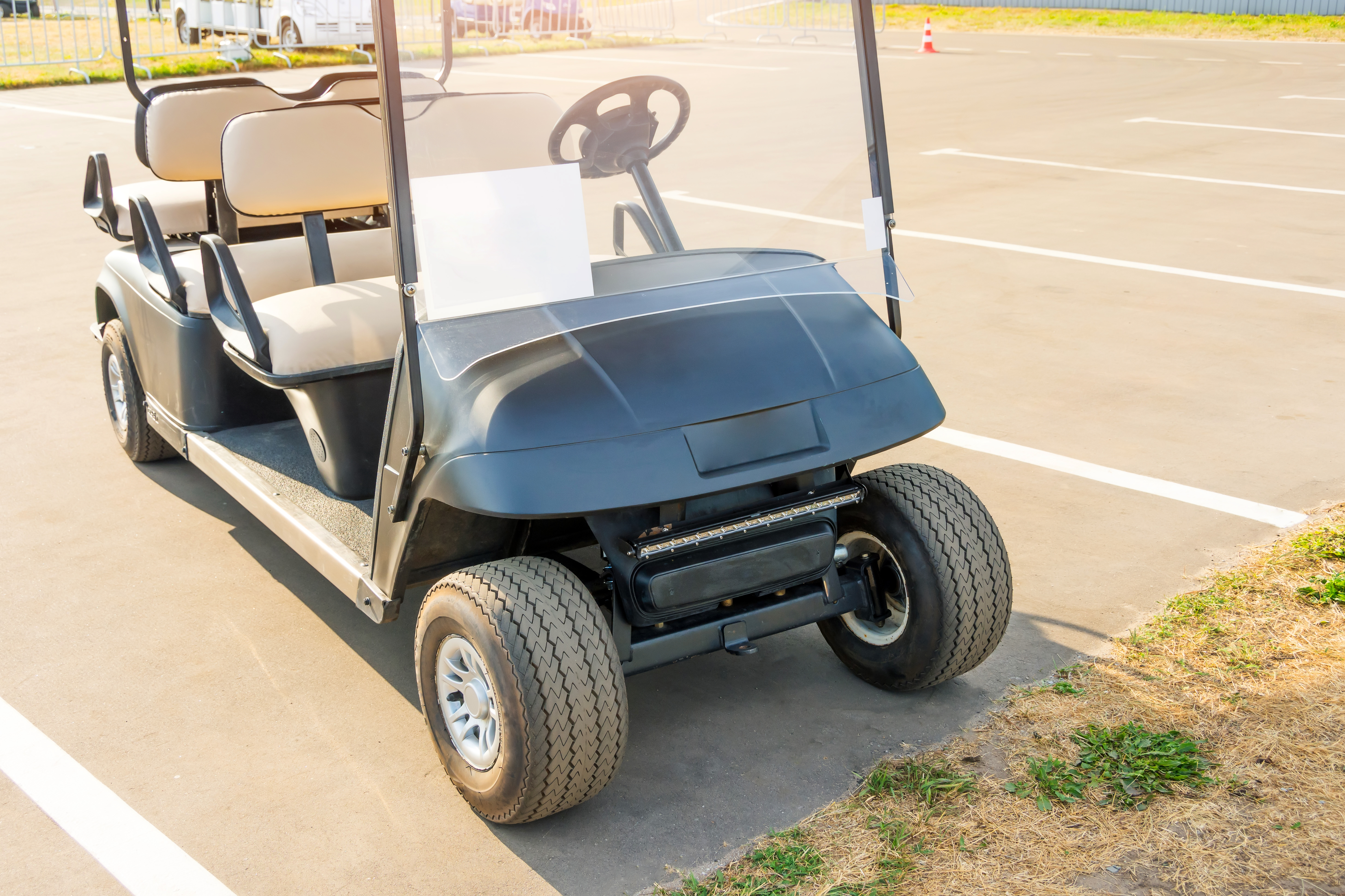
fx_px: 1457
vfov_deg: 34.2
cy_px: 448
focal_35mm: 39
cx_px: 672
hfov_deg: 49.6
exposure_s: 1/500
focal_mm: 26
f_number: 5.6
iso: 200
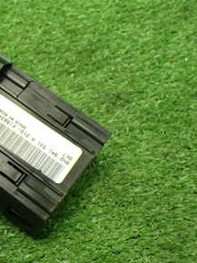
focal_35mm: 63
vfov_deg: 30.7
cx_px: -64
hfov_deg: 21.0
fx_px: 479
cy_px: 146
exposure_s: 1/125
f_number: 2.3
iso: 800
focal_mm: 5.4
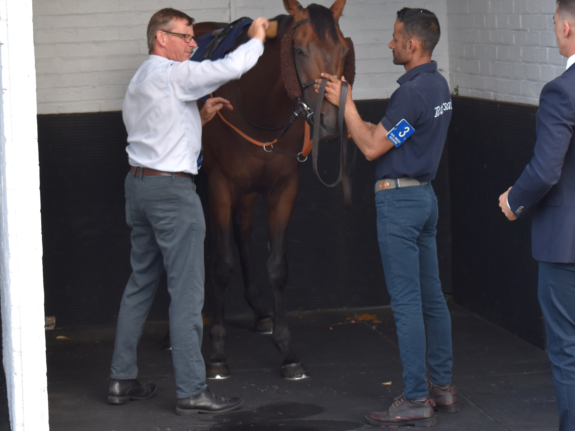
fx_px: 1993
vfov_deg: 12.3
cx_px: 329
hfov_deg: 16.4
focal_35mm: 120
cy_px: 101
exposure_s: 1/125
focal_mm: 46
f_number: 5.6
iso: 400
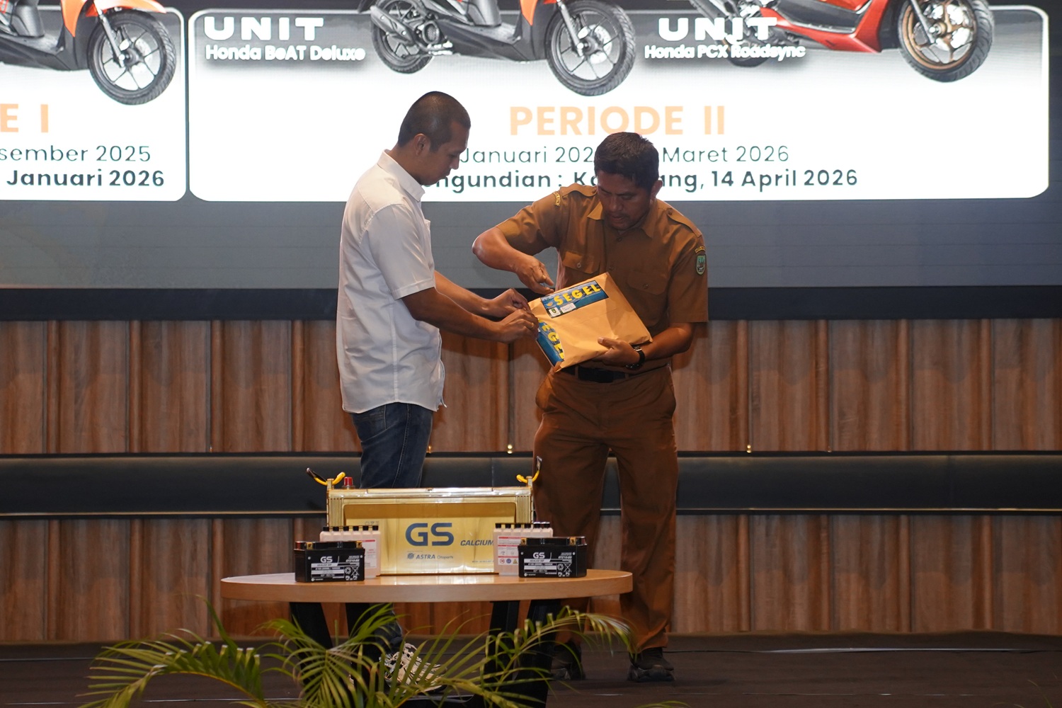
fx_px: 3304
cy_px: 354
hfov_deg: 18.3
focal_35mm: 112
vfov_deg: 12.2
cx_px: 531
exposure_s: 1/100
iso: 1600
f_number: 2.8
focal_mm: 75
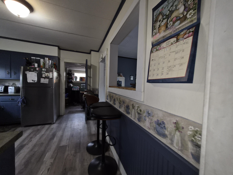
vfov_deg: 89.9
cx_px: 116
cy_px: 88
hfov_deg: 106.2
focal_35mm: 13
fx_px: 88
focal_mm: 1.7
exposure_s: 1/30
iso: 100
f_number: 2.2
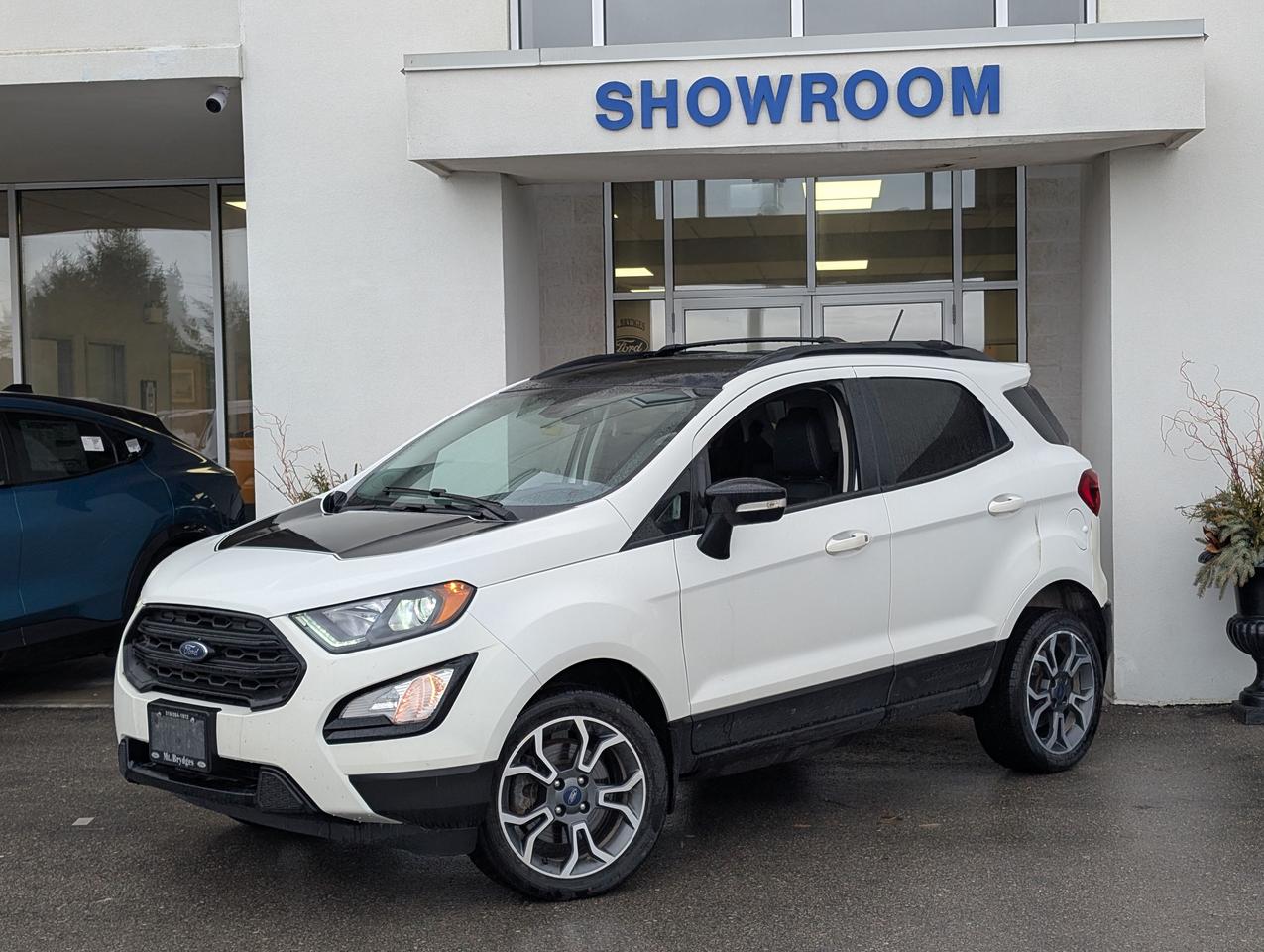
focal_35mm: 49
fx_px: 1792
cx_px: 632
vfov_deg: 29.7
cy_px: 476
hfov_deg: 38.9
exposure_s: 1/121
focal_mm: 6.9
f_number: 1.68
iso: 24
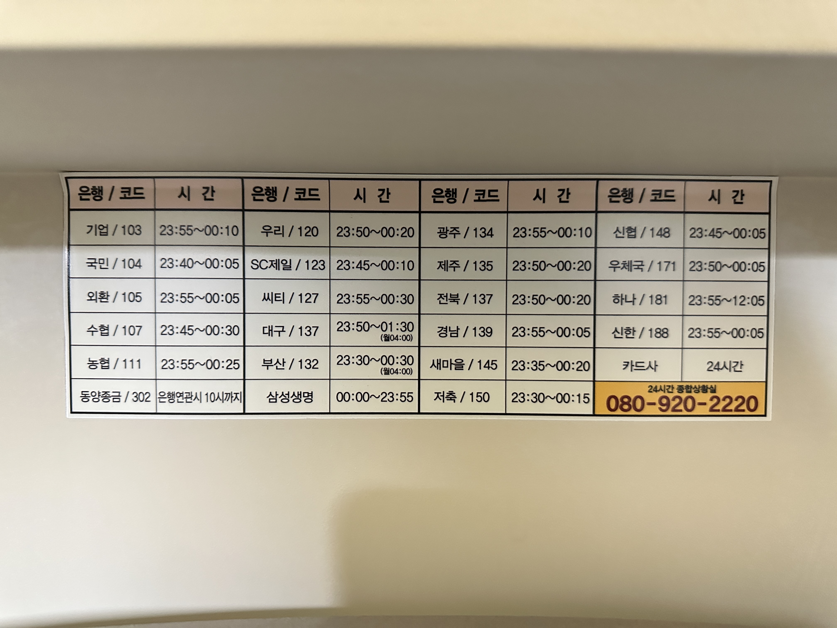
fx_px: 580
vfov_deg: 56.8
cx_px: 418
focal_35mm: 24
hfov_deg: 71.6
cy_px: 314
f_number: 1.78
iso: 800
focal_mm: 6.86
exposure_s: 1/60
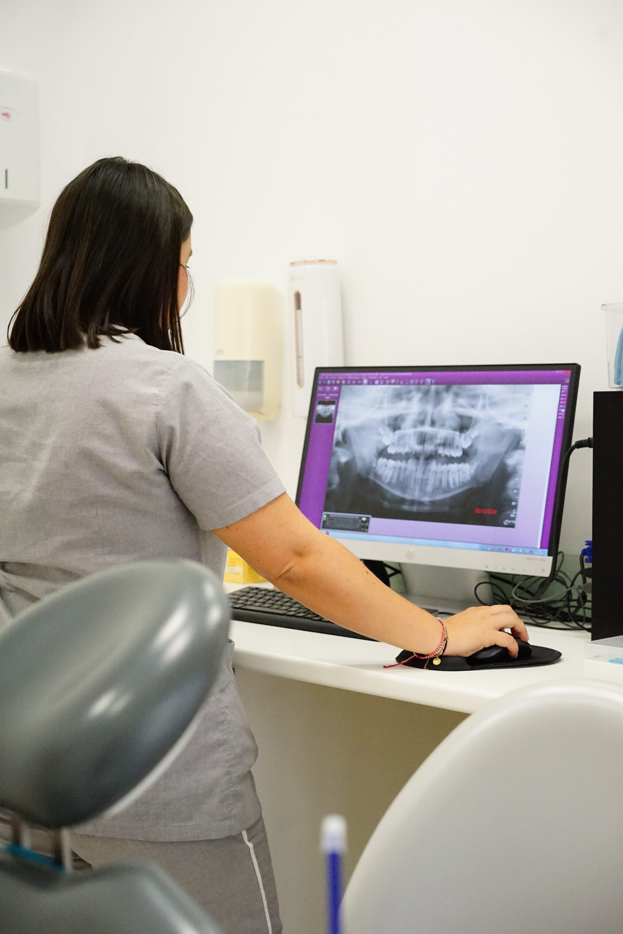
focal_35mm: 55
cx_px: 312
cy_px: 467
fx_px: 1427
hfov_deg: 24.6
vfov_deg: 36.2
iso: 8000
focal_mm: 55
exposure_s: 1/640
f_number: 5
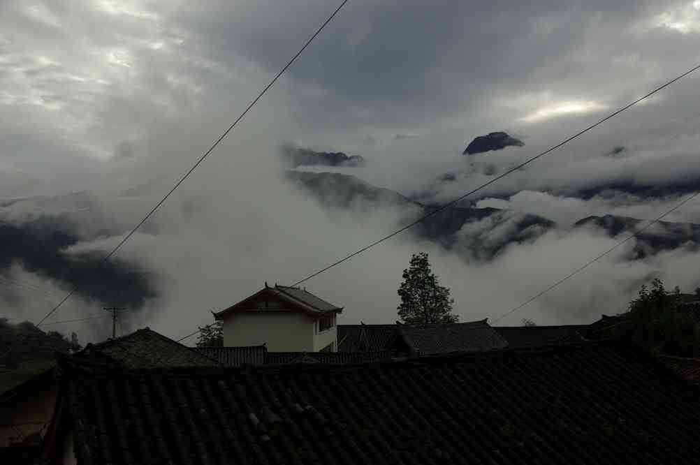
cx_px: 350
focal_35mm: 37
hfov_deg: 51.5
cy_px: 232
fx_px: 726
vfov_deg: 35.6
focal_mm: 24.9
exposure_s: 1/90
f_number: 9.5
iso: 100
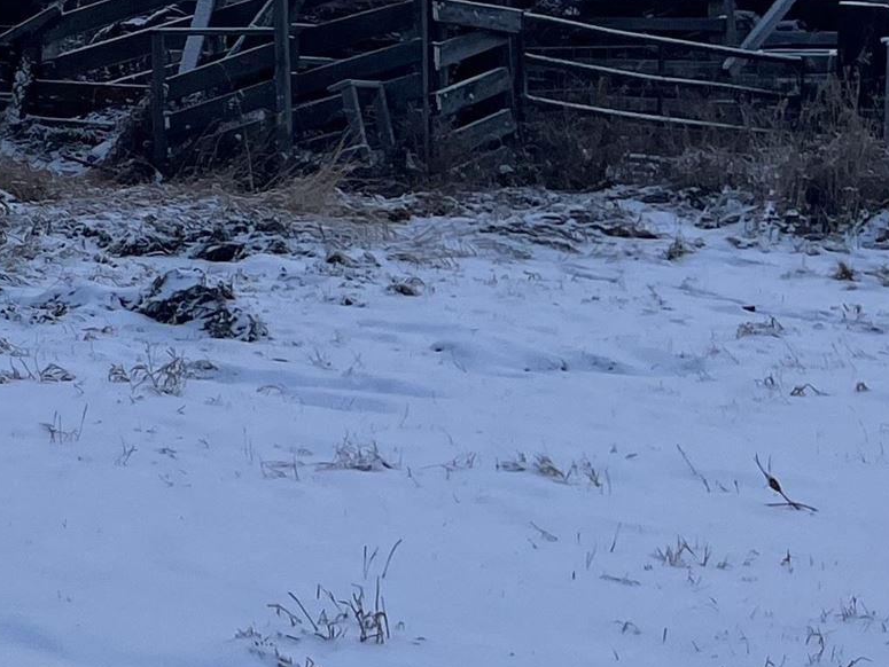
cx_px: -860
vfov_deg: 13.8
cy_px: -209
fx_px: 2646
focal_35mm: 103
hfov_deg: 15.5
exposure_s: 1/742
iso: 50
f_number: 1.6
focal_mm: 5.1
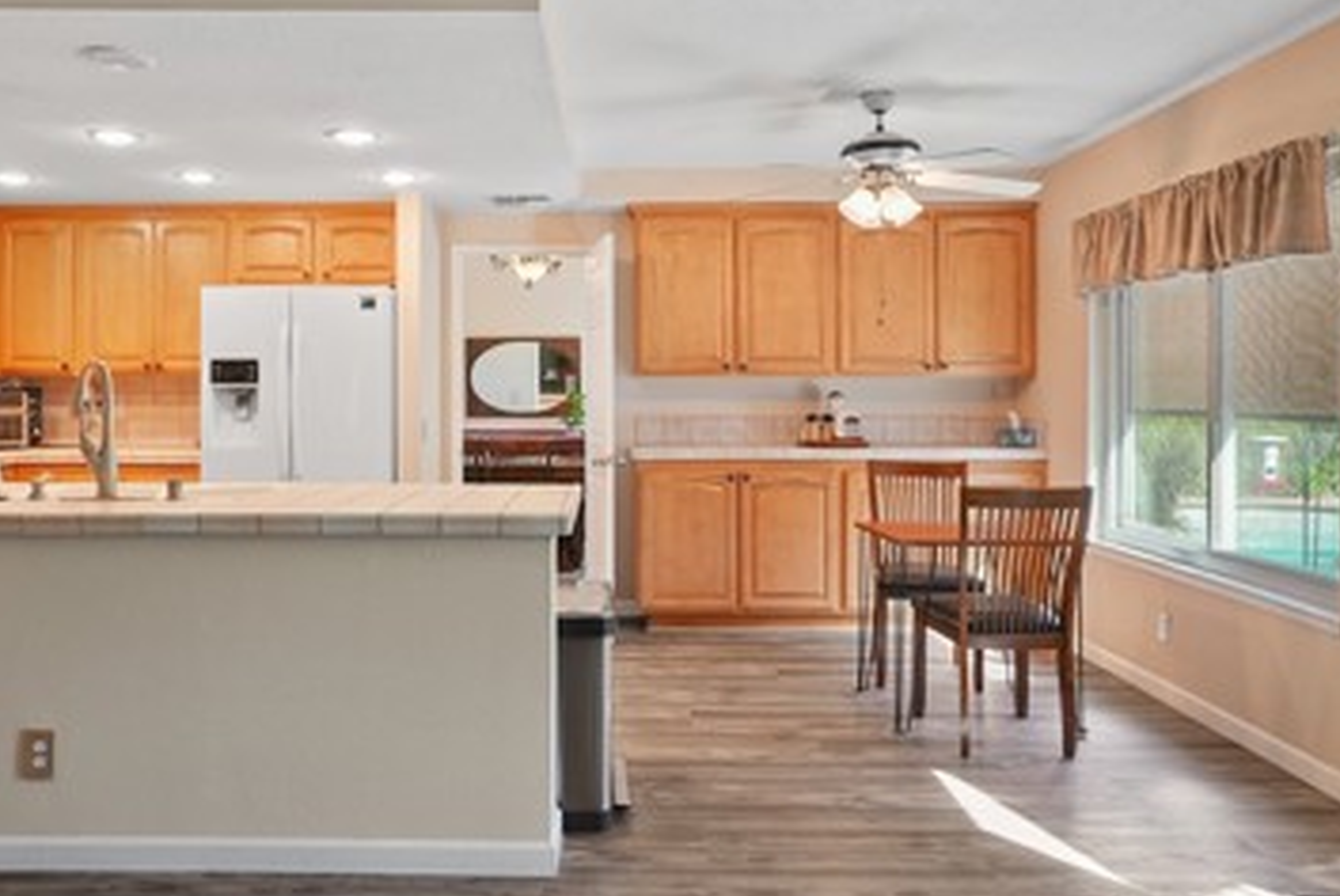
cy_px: 397
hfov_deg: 63.4
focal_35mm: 29
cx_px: 596
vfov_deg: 45.0
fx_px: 1080
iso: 640
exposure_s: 1/15
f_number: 4
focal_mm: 16
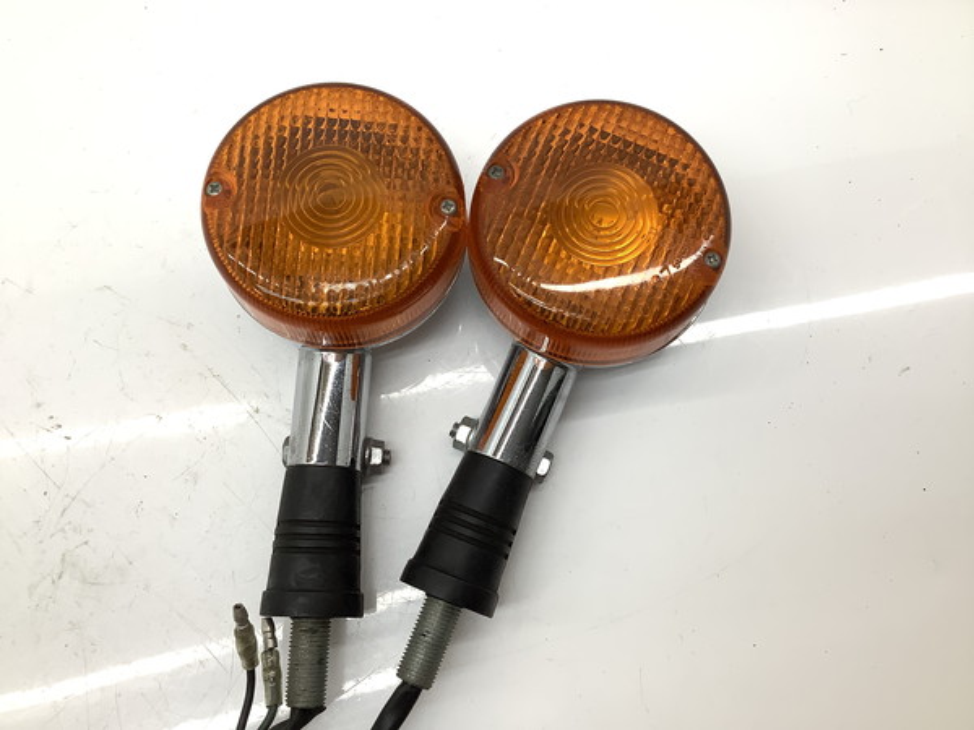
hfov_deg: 58.4
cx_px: 487
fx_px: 872
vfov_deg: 45.4
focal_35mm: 31
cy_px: 365
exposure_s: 1/120
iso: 50
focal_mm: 3.3
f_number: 2.4
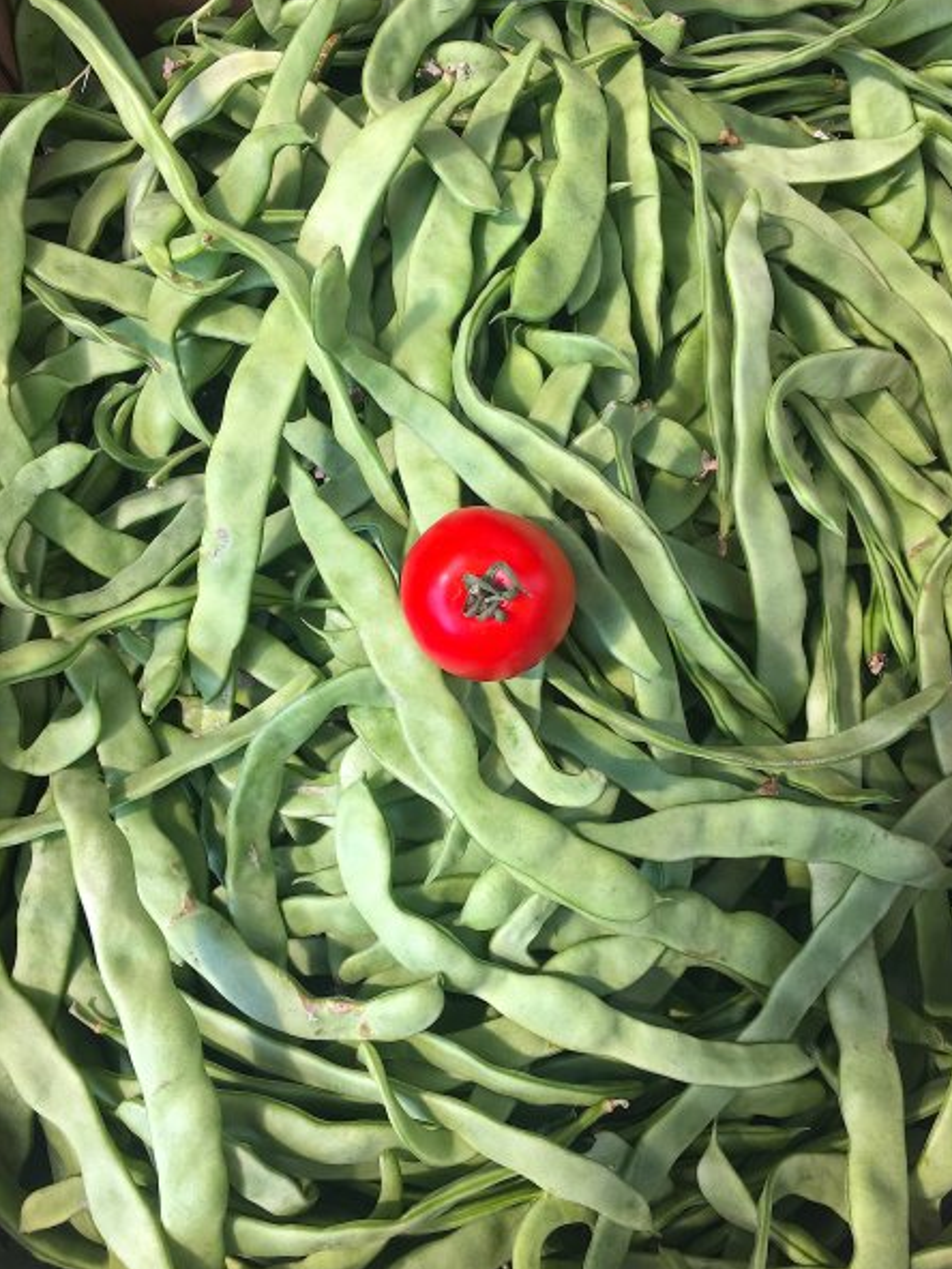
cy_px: 622
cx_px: 490
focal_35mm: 30
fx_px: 1100
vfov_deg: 60.0
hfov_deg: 46.8
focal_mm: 4.15
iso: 25
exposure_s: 1/237
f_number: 2.2
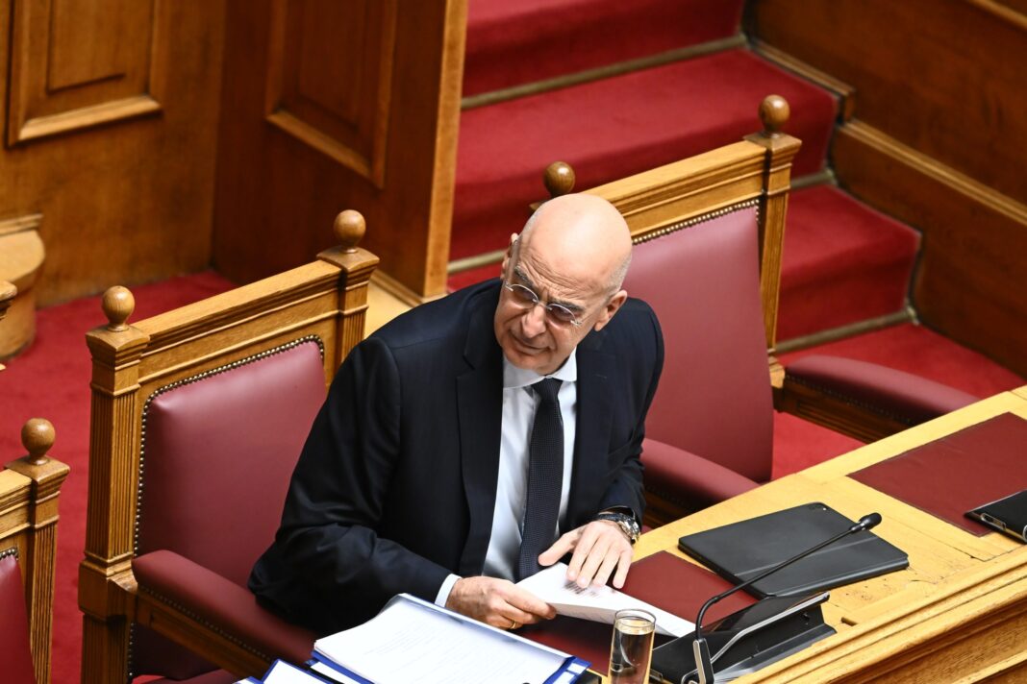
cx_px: 514
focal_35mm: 250
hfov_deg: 8.2
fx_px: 7131
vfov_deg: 5.5
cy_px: 342
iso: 5000
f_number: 6.3
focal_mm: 250
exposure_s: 1/200
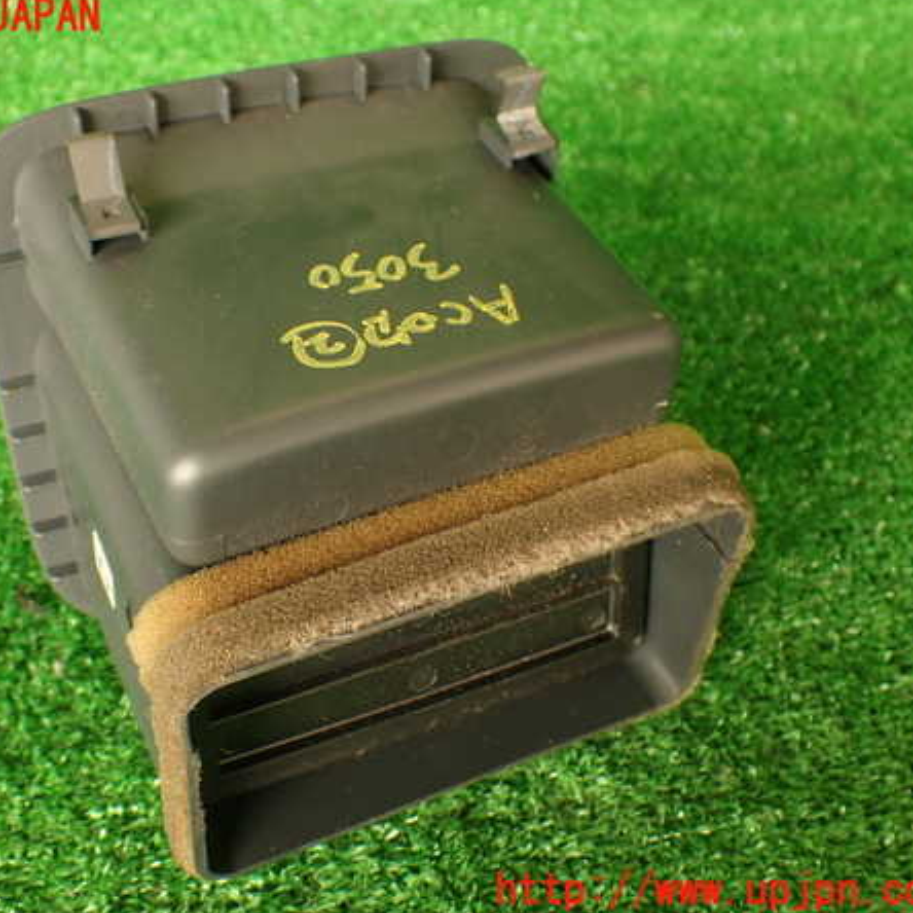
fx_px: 1283
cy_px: 454
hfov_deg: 38.9
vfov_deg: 39.2
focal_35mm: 43
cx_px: 343
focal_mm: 6.37
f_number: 2.5
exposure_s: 1/80
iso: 200
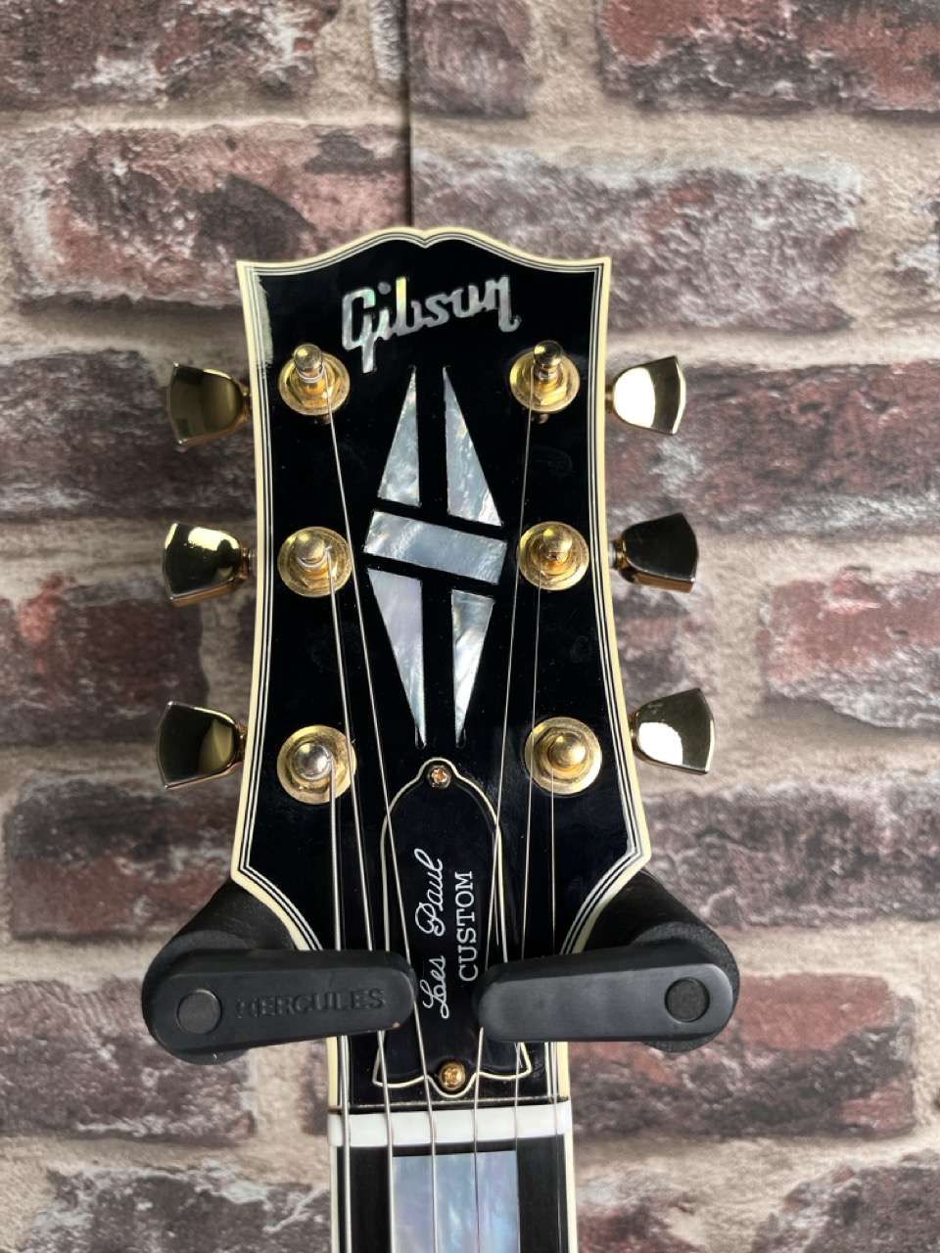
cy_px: 626
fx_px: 941
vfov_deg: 67.3
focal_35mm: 26
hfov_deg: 53.1
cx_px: 470
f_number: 1.6
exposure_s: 1/121
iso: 64
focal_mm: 5.1
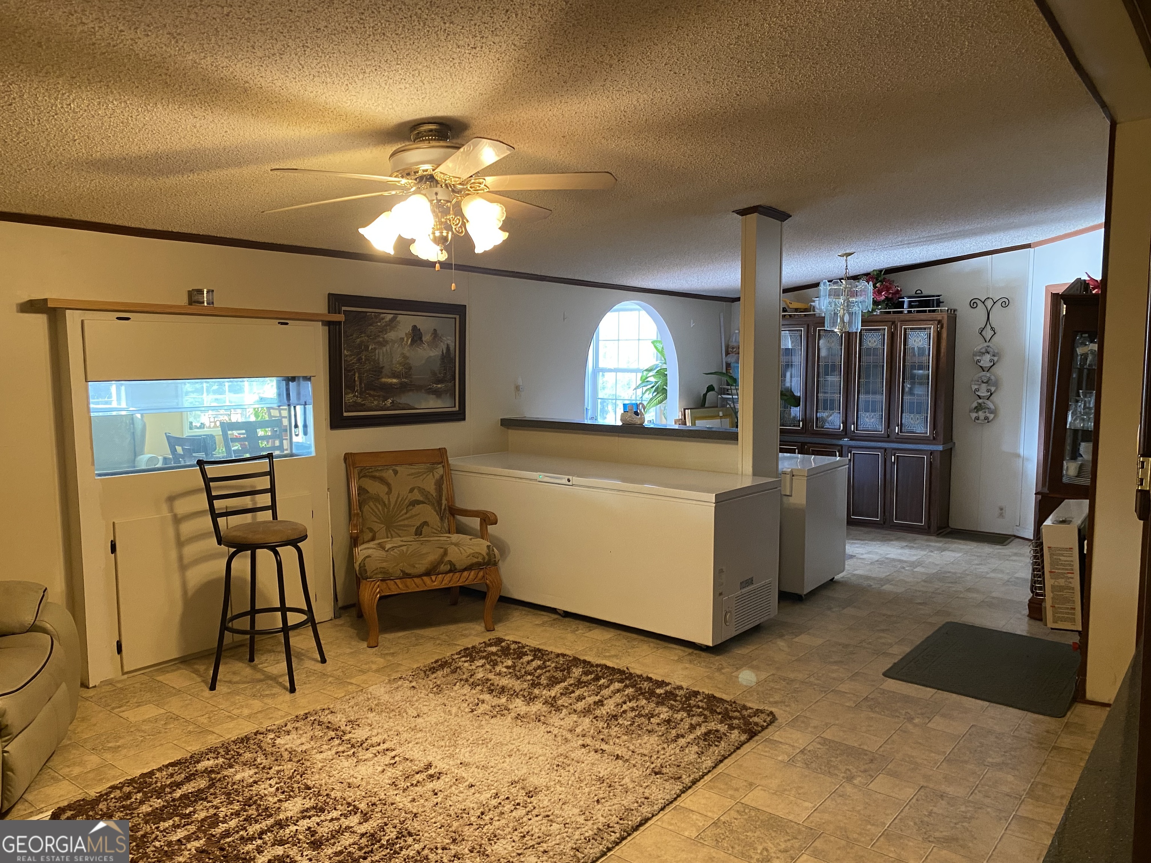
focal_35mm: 26
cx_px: 576
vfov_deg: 53.1
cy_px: 432
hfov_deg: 67.3
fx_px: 865
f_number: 1.8
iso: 320
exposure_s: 1/60
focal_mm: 4.25
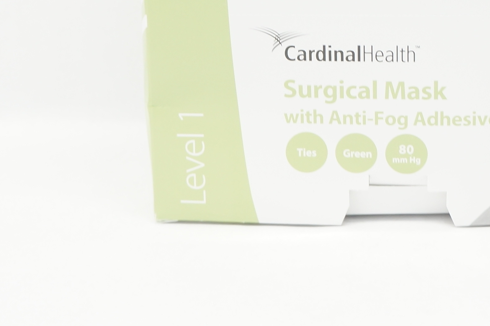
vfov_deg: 15.8
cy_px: -19
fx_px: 1142
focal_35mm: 84
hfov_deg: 23.8
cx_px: 392
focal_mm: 18
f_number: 4
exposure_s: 1/60
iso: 400
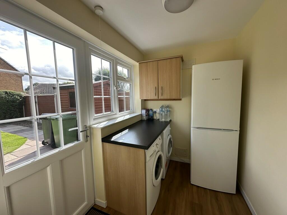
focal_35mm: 14
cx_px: 144
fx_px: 116
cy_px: 108
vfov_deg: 85.7
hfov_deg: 102.1
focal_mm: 2.22
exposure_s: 1/263
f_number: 2.2
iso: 40
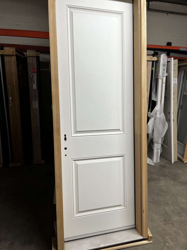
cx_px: 94
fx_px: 187
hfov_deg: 53.1
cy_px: 125
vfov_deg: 67.3
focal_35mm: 26
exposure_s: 1/120
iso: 100
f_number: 1.6
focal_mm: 5.1
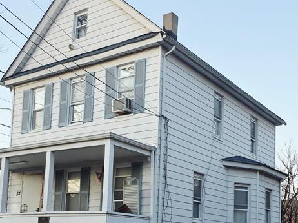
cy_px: 206
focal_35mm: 51
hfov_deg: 37.5
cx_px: 167
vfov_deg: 27.4
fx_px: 439
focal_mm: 6.3
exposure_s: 1/180
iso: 80
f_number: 1.7
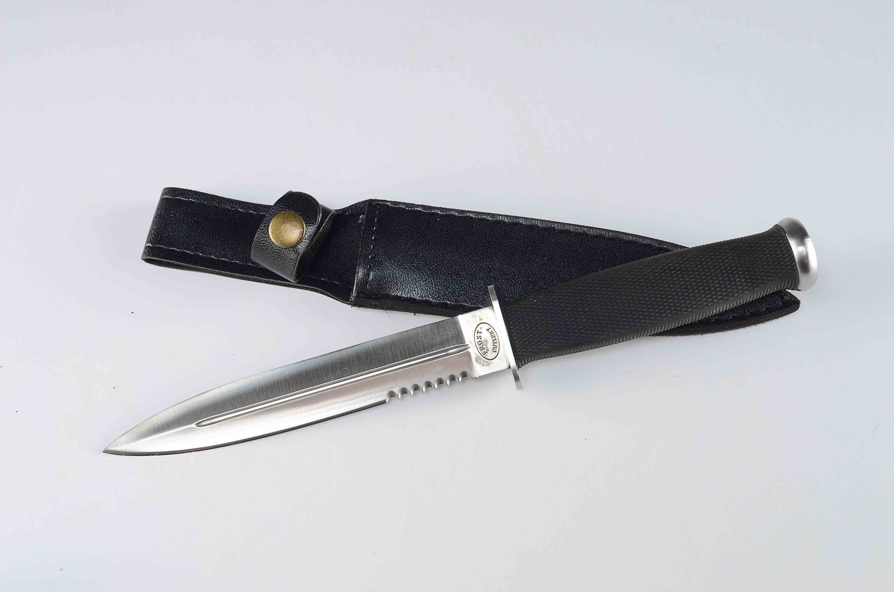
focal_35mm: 51
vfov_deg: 26.4
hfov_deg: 39.0
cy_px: 296
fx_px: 1264
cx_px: 447
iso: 100
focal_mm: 34
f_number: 9
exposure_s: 1/80
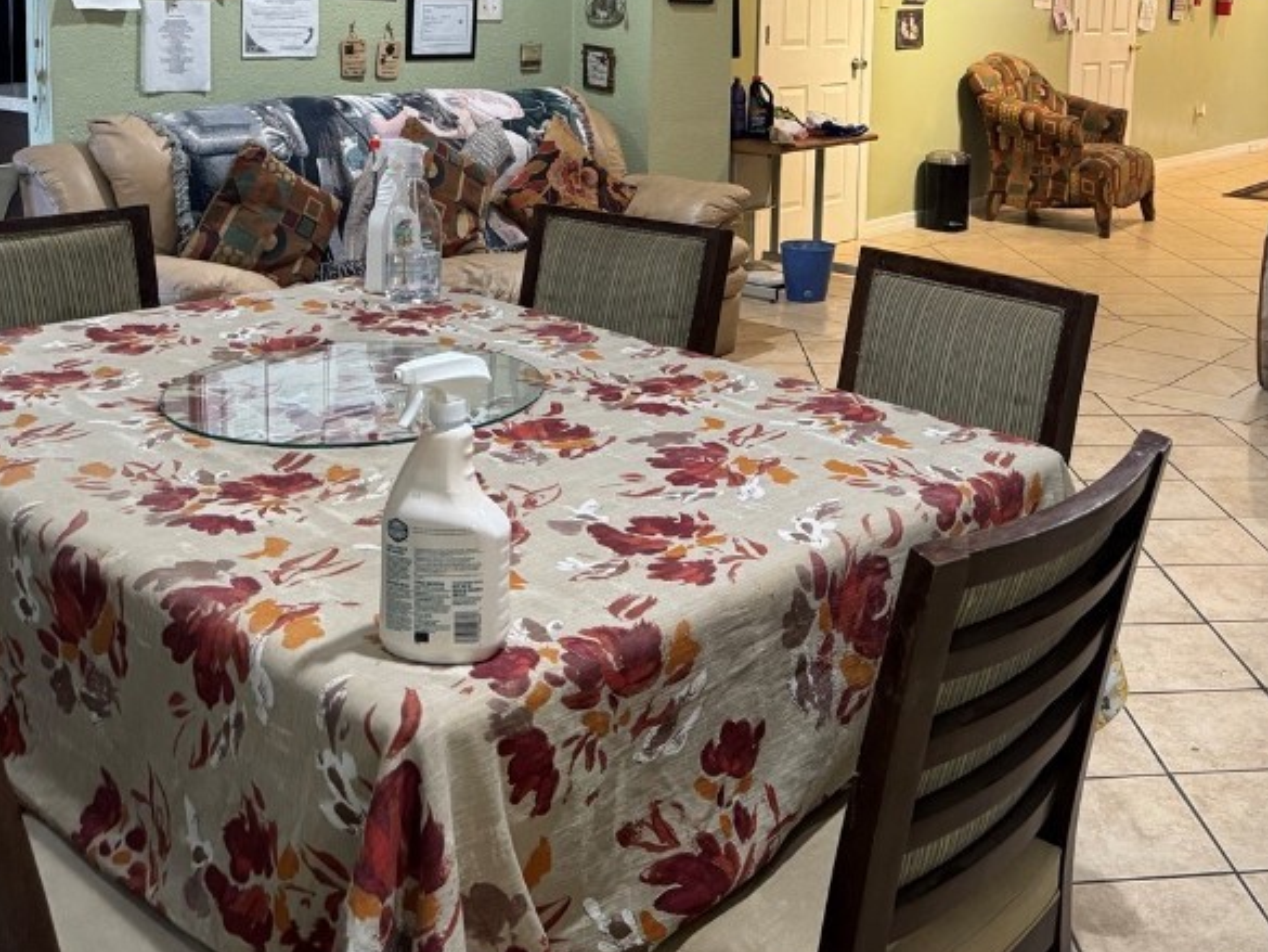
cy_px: 145
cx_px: 850
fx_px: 1539
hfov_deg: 44.1
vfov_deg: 33.0
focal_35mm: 42
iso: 320
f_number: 1.78
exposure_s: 1/60
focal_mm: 6.76
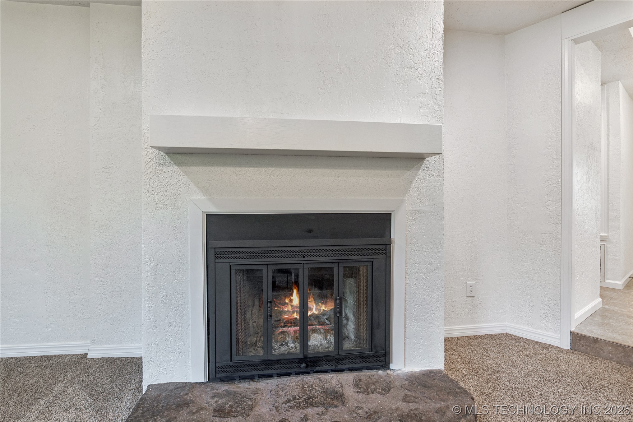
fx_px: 299
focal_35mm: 17
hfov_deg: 93.3
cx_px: 316
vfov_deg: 70.4
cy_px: 211
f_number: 7.1
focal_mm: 17
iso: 640
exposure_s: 1/15
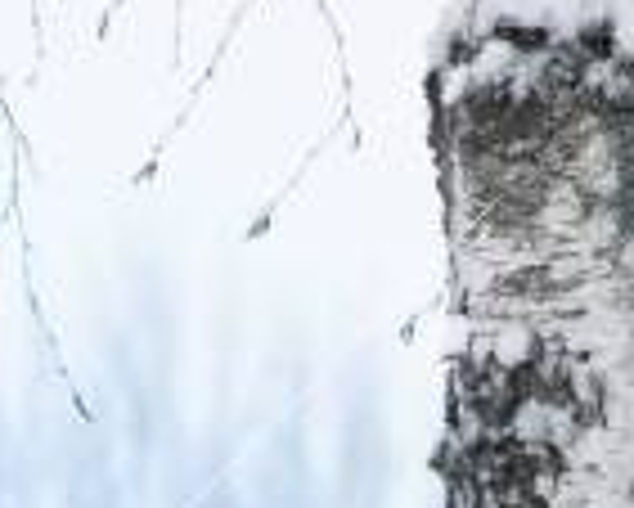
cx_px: 719
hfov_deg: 2.2
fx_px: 16205
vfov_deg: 1.8
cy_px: 2302
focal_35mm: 863
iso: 100
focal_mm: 100
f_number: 4.5
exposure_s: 1/50
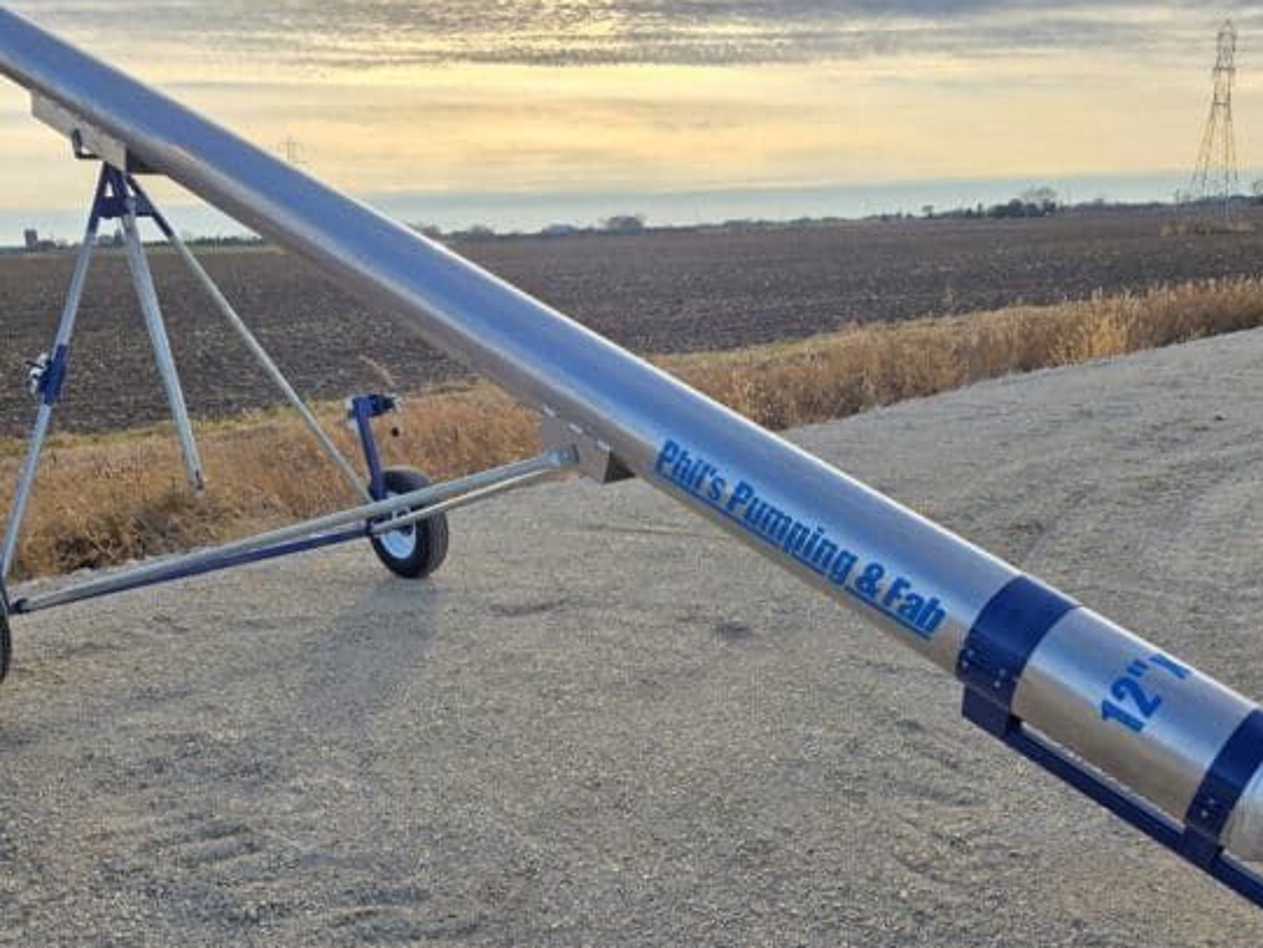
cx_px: 635
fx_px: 1241
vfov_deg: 41.5
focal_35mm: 34
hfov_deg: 53.9
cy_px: 600
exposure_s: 1/4650
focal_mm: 6.3
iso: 80
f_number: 1.7
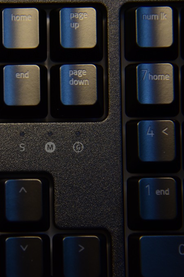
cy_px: 138
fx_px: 1387
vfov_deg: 11.4
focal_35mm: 181
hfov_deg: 7.6
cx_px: 20
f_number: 4
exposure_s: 1/40
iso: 1600
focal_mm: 120
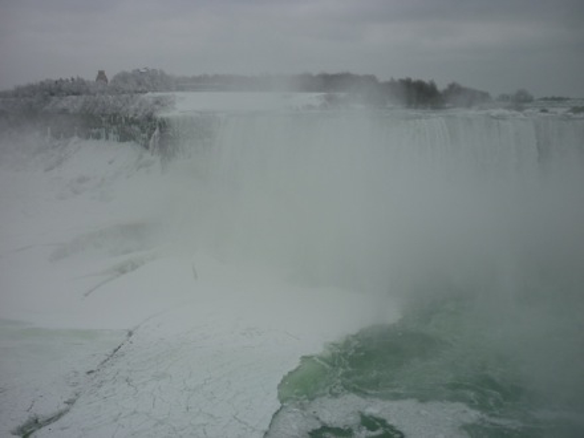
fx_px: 557
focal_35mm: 33
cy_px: 219
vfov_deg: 42.9
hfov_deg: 55.4
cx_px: 292
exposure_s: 1/500
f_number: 2.8
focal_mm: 5.5
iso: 80
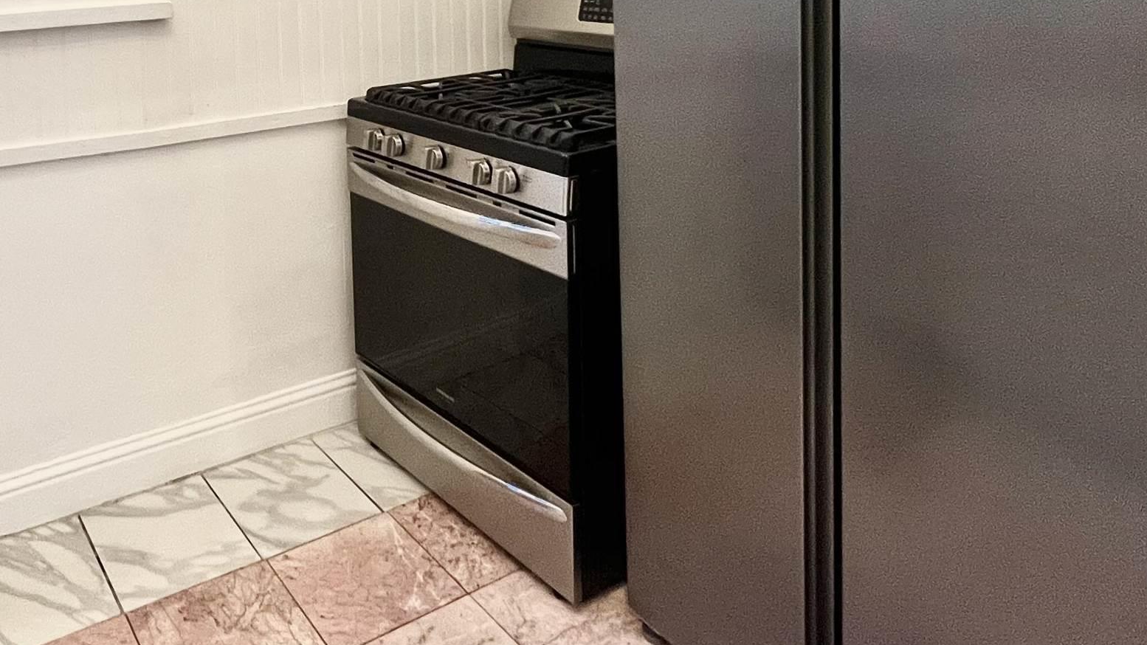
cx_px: 342
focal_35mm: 28
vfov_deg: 37.5
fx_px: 852
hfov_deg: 65.3
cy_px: 15
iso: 400
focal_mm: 1.57
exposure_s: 1/60
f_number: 1.8
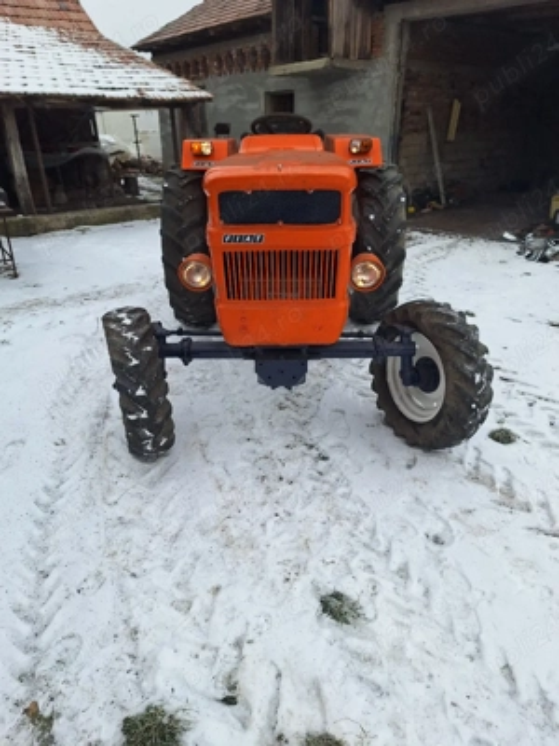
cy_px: 373
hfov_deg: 58.9
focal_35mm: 23
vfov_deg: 73.9
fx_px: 495
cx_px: 280
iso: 40
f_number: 1.8
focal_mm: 5.54
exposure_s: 1/1111
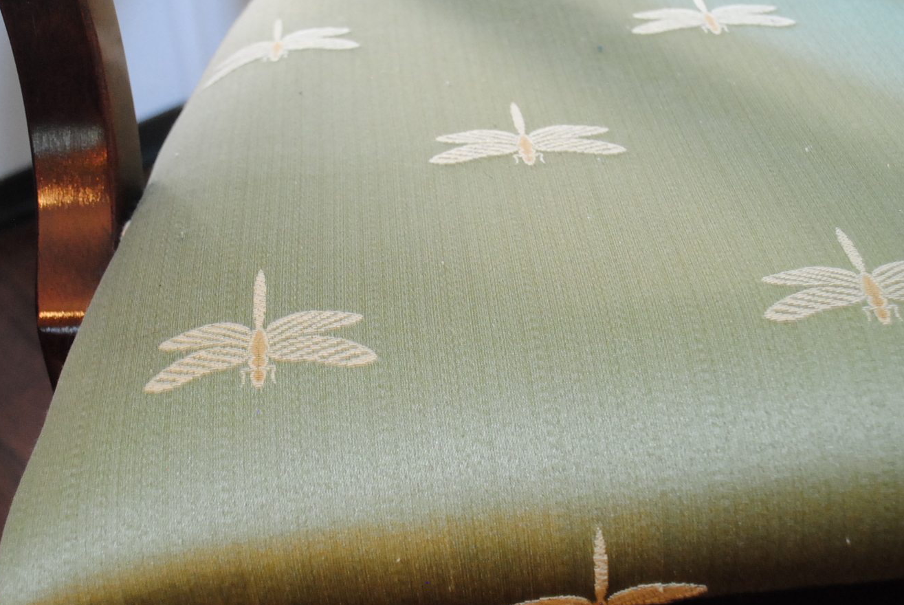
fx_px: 1332
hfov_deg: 37.5
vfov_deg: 25.5
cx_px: 461
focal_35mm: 53
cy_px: 355
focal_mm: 24
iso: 800
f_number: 4
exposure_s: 1/13
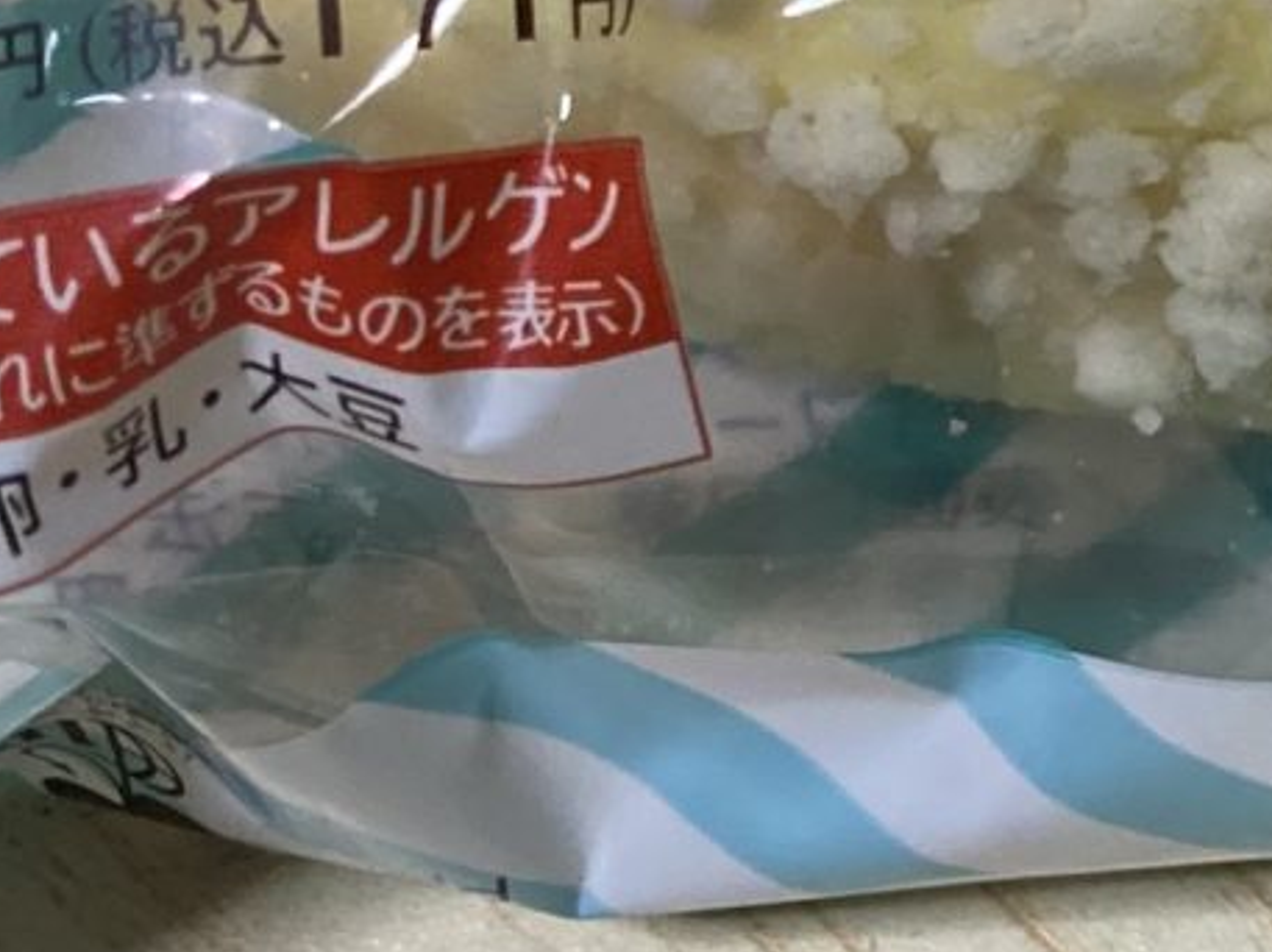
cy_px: -92
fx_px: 5765
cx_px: 2360
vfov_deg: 9.4
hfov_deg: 11.6
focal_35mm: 157
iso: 100
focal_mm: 3.99
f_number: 1.8
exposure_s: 1/50
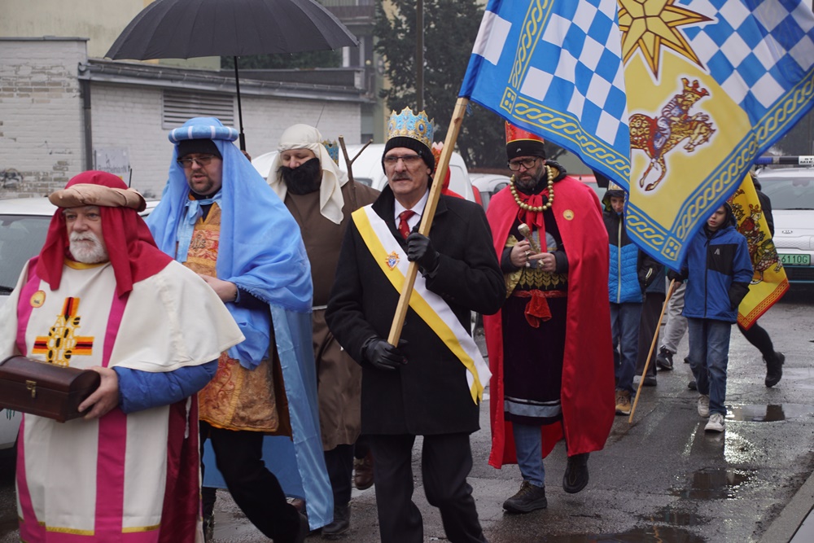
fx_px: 1866
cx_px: 407
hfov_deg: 24.6
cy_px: 272
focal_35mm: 82
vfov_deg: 16.6
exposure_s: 1/160
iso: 250
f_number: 5
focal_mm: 55
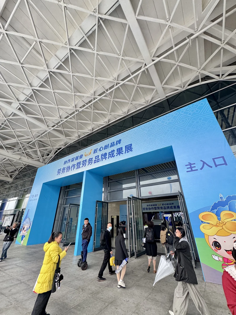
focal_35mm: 14
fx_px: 127
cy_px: 158
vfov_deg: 102.1
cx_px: 118
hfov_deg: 85.7
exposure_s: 1/99
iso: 100
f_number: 2.2
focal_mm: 2.22
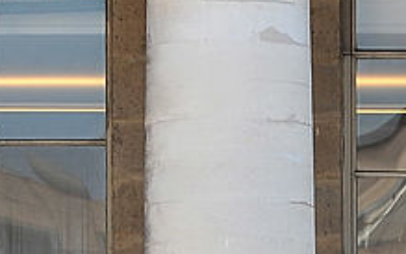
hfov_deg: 2.2
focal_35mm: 953
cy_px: -240
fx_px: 10547
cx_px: -39
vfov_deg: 1.4
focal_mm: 200
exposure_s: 1/200
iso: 250
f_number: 6.3
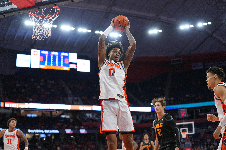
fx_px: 314
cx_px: 113
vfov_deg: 27.0
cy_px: 75
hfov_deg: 39.6
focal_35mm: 50
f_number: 2.2
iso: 1600
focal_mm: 50
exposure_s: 1/1600
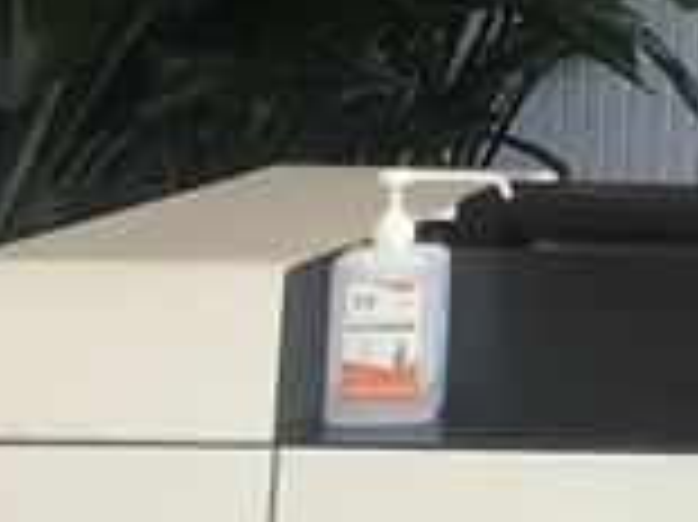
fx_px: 3647
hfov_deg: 9.4
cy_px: -558
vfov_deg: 7.8
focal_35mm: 181
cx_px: 1837
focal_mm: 3.99
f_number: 1.8
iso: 32
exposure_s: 1/95
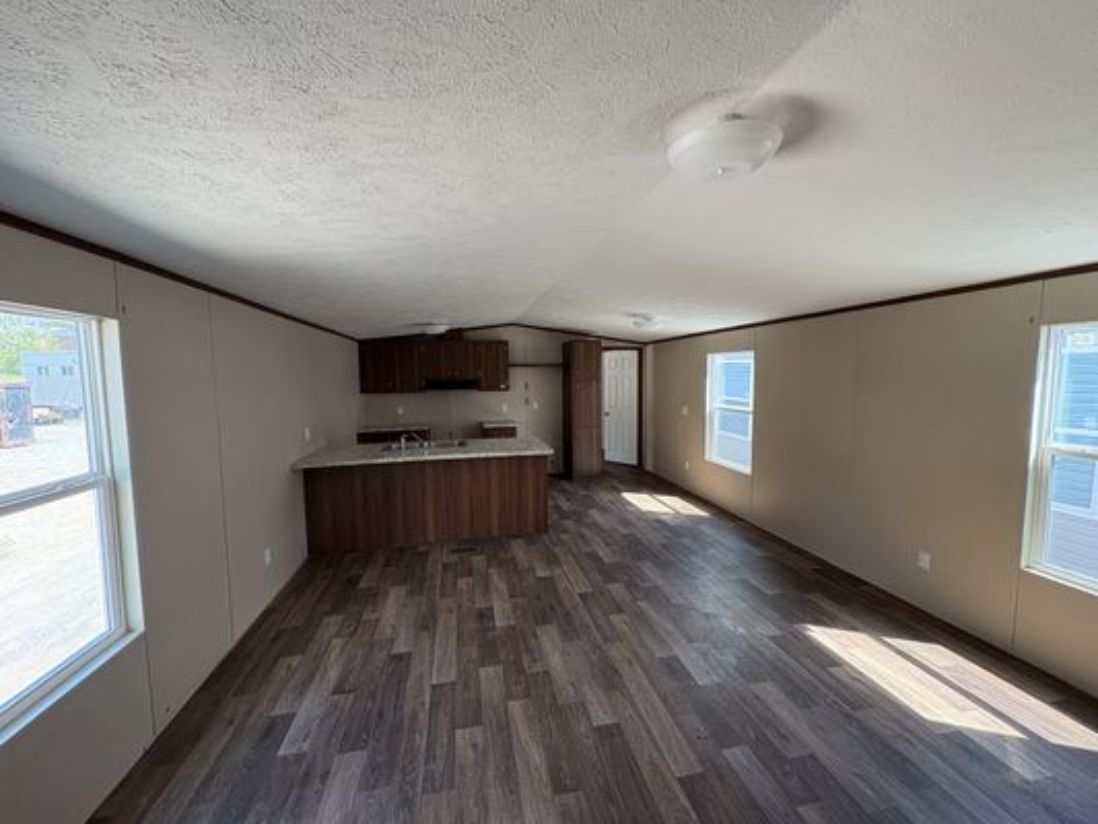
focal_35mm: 14
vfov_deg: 85.7
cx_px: 549
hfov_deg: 102.1
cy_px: 412
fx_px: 444
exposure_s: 1/99
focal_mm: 2.22
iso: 125
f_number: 2.2
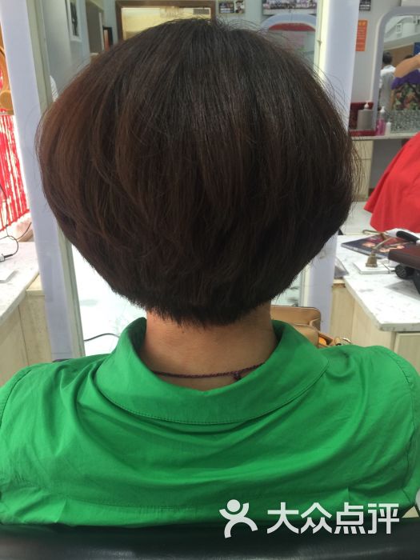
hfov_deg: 48.2
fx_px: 469
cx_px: 210
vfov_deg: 61.7
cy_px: 280
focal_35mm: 29
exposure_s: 1/17
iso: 40
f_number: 2.2
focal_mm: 4.15
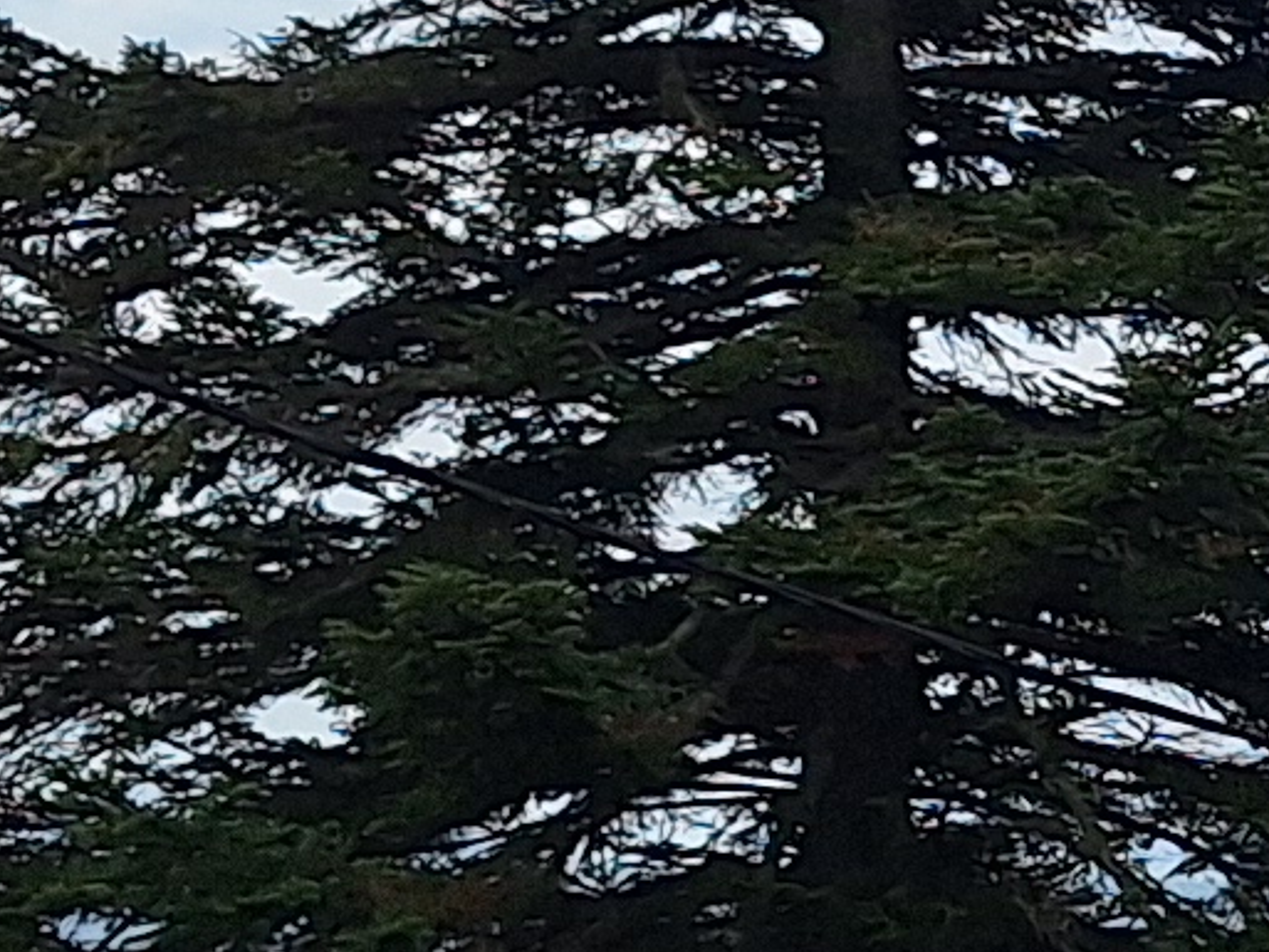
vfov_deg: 8.1
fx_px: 6710
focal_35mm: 183
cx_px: 2672
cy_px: 794
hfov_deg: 9.9
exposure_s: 1/2532
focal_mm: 5.54
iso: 40
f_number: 1.8
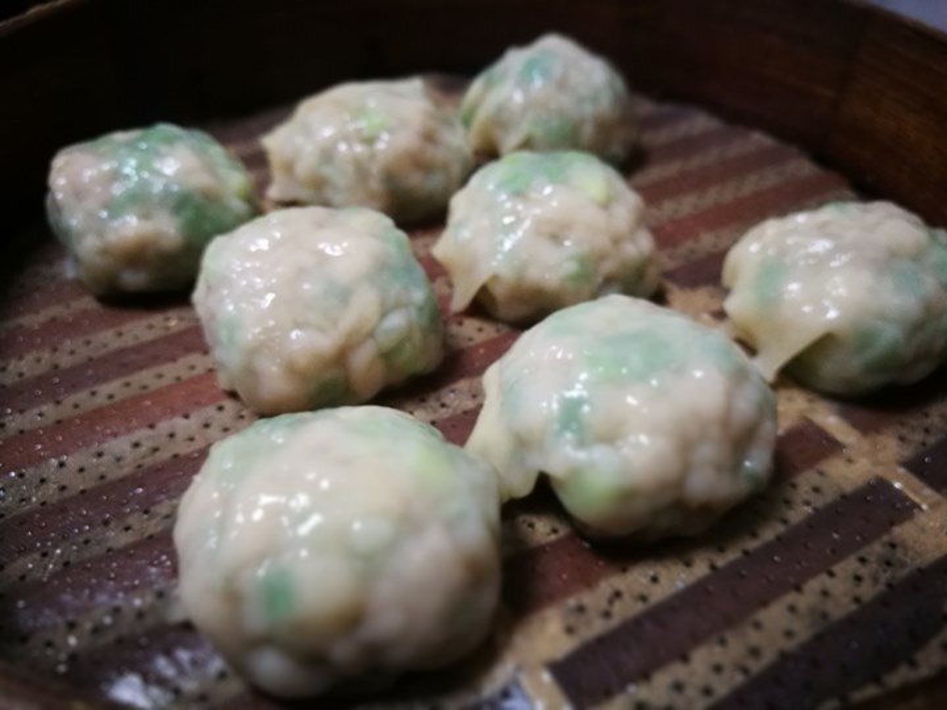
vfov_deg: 51.4
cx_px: 474
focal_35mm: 27
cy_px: 355
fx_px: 739
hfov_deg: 65.3
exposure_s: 1/30
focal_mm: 4.5
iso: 320
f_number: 4
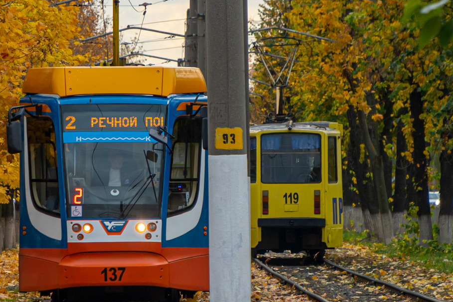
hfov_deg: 8.2
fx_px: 3155
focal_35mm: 251
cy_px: 86
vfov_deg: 5.5
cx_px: 178
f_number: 4
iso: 160
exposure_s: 1/500
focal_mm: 105
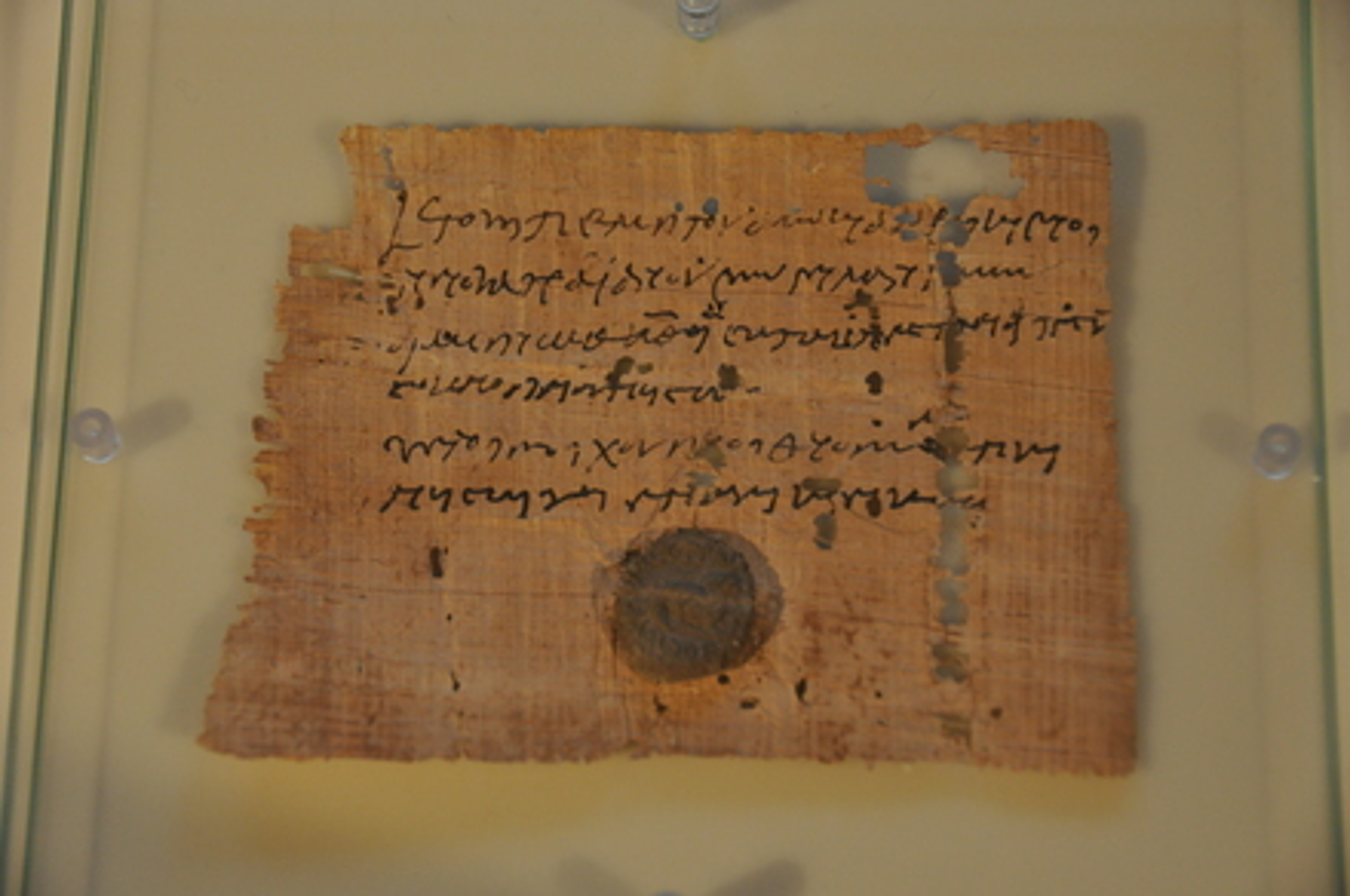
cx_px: 675
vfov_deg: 12.1
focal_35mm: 112
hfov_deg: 18.2
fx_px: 4213
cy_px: 448
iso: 1000
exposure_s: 1/20
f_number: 5
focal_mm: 75
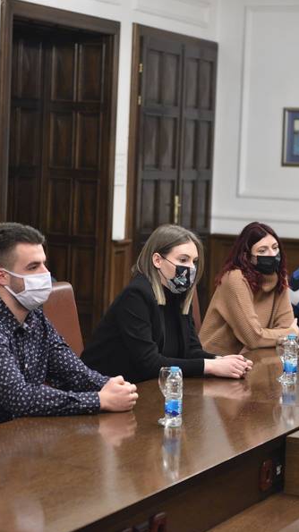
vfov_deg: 19.3
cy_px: 267
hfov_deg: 10.9
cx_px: 174
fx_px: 1567
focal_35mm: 111
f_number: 2.8
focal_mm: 70
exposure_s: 1/60
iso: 2500
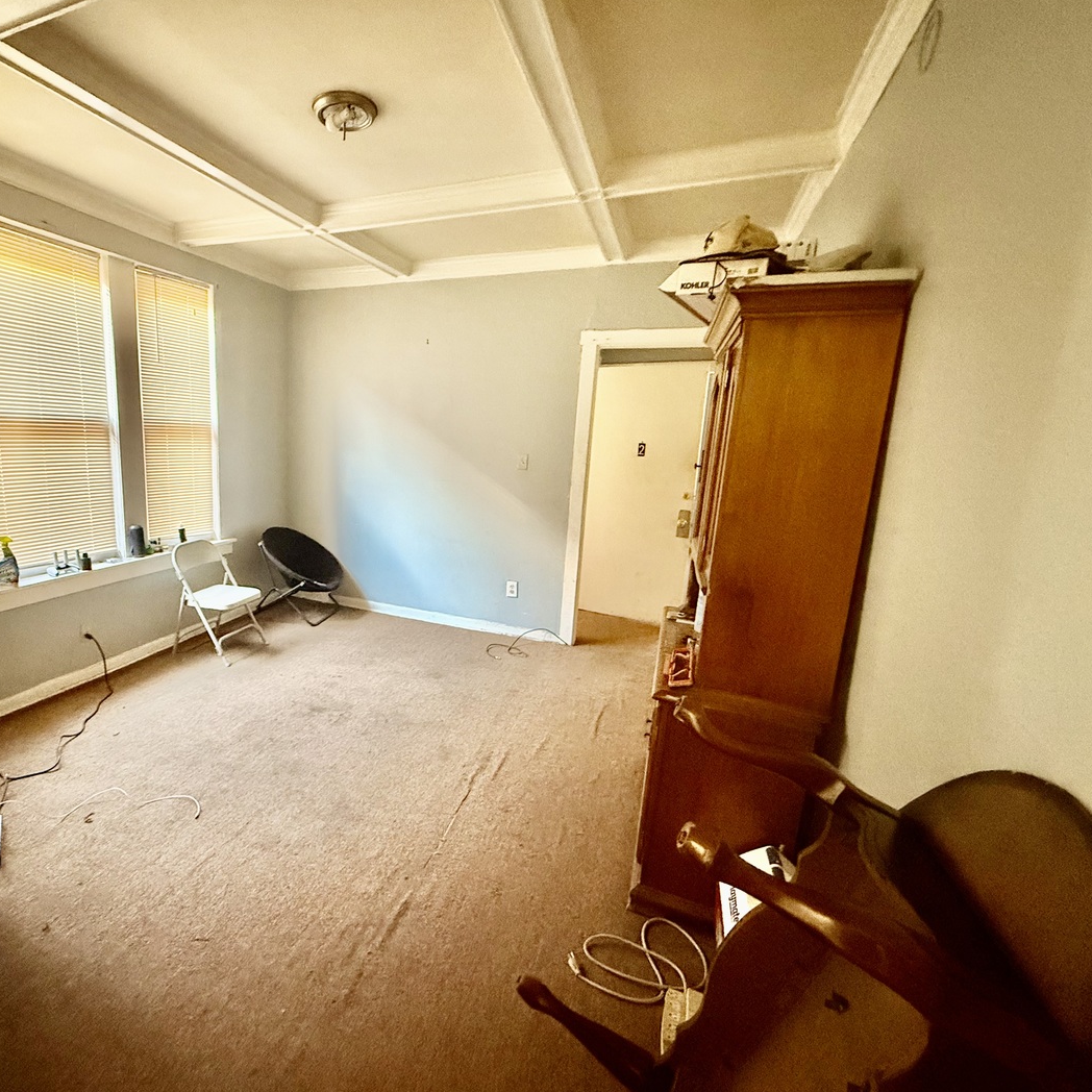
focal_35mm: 17
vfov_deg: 84.0
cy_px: 540
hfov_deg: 81.9
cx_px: 389
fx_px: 607
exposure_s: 1/60
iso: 1000
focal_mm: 2.22
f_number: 2.2
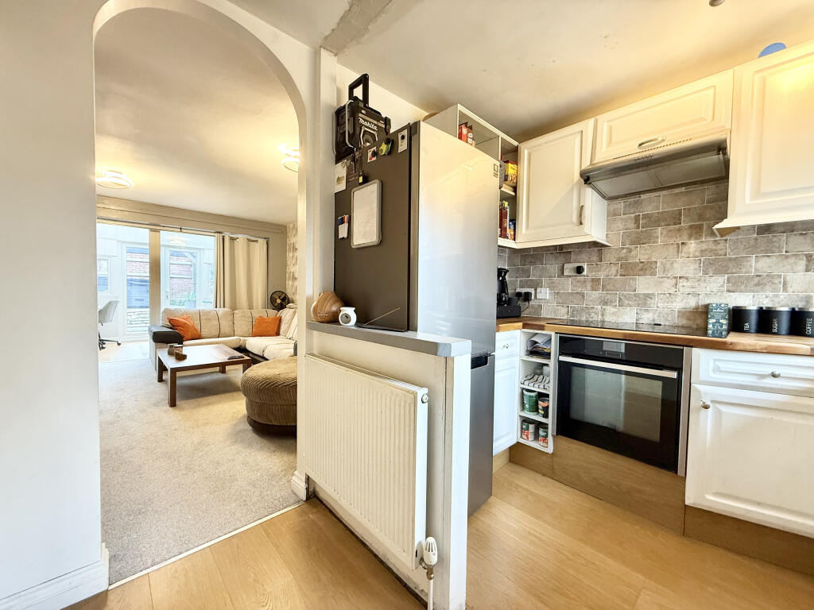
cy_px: 305
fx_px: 329
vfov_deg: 85.7
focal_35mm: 14
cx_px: 407
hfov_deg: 102.1
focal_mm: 2.22
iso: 200
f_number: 2.2
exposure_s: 1/50
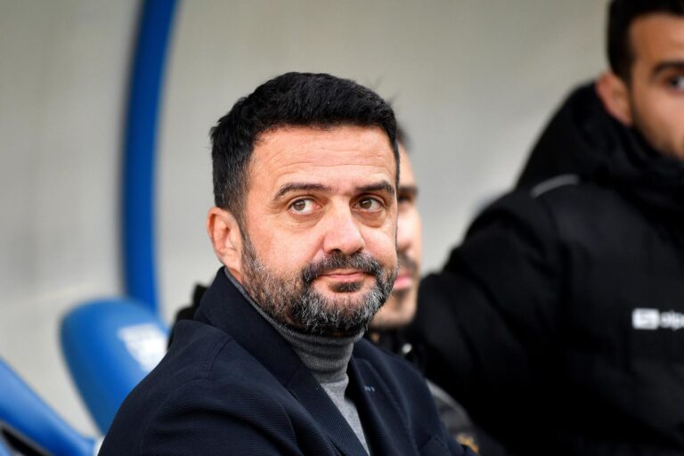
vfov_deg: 6.9
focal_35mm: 200
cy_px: 228
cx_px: 342
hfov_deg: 10.3
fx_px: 3800
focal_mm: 200
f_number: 2.8
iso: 500
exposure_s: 1/640
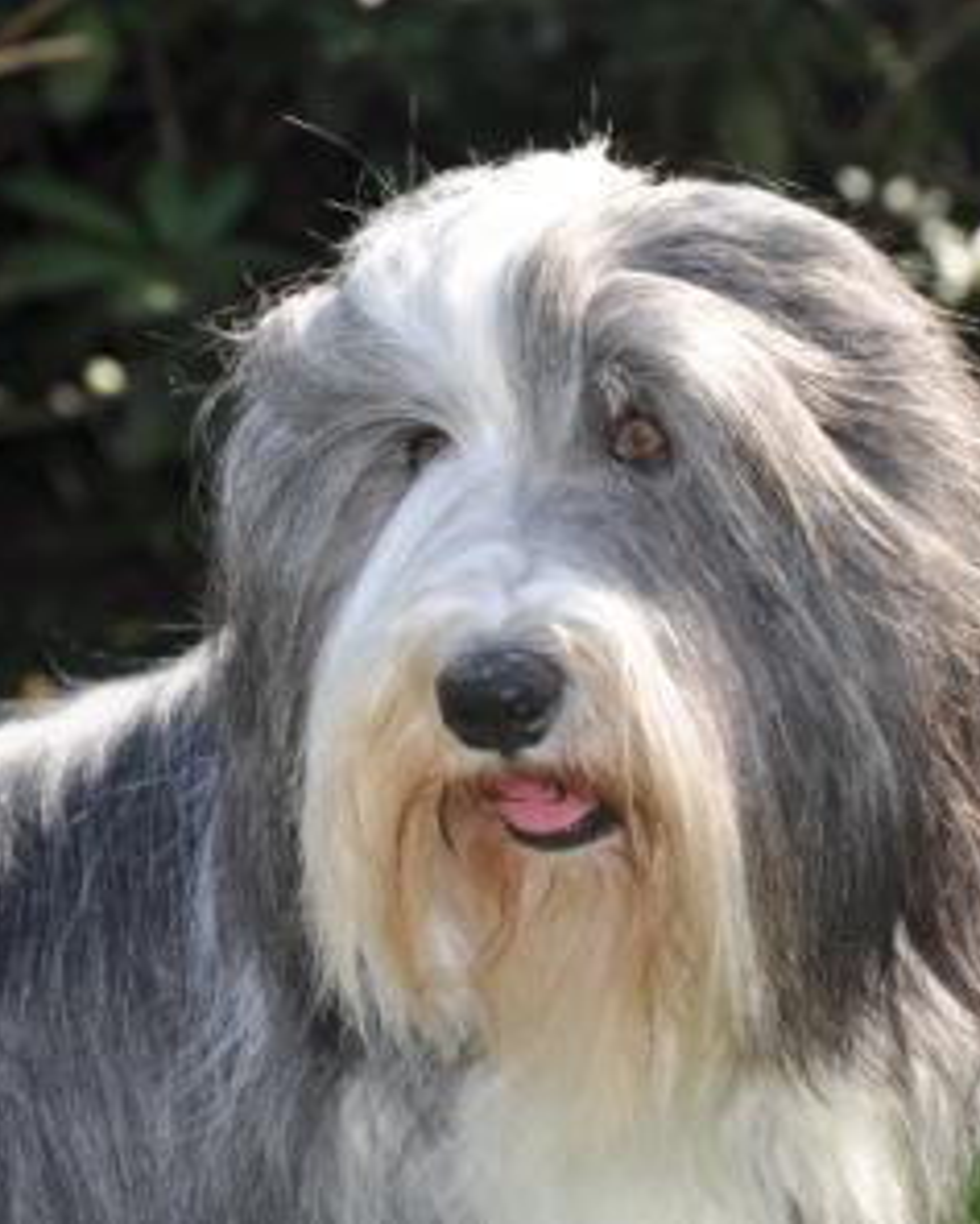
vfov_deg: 8.6
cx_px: 633
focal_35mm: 224
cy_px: 612
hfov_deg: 6.9
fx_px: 8107
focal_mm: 105
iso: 200
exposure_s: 1/200
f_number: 8
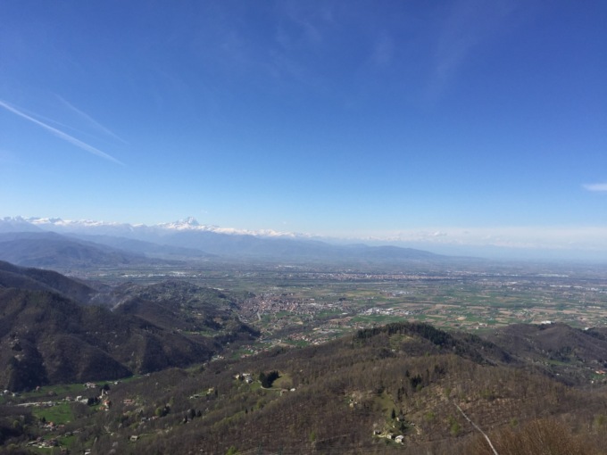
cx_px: 304
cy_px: 228
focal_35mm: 29
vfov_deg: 48.2
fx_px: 509
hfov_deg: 61.7
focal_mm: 4.15
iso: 32
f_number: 2.2
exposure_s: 1/2639
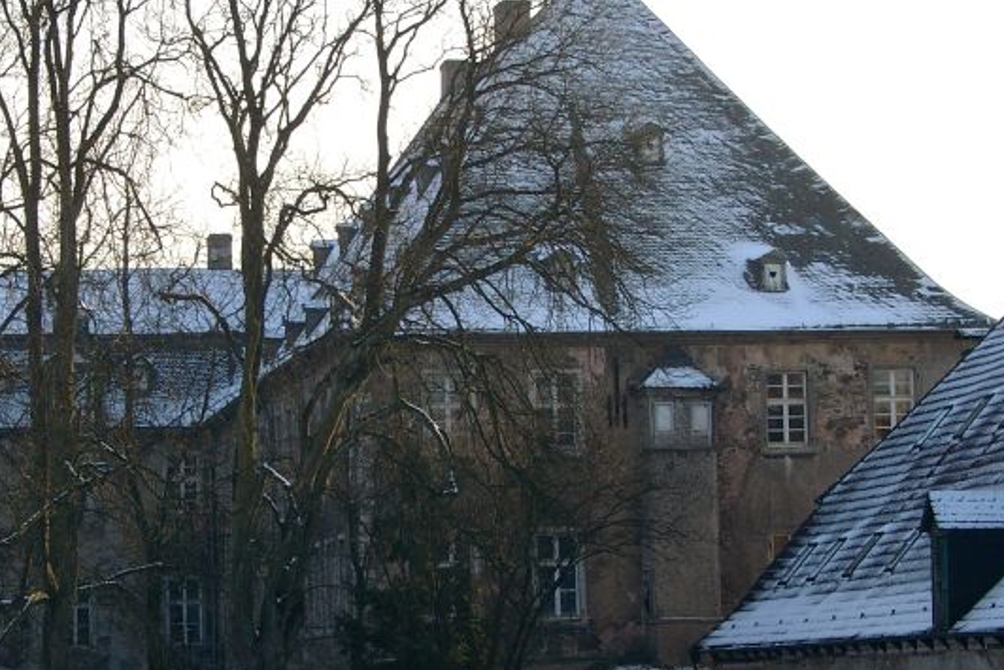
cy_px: 325
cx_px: 383
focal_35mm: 147
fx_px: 4101
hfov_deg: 13.9
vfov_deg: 9.3
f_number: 4
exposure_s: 1/221
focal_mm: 19.44
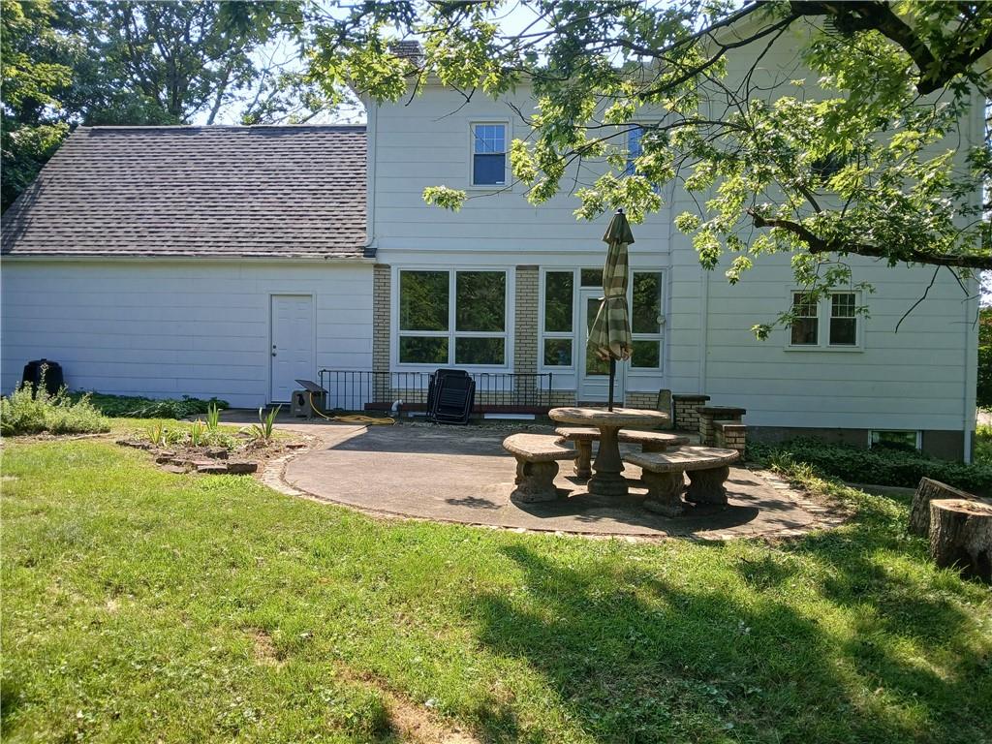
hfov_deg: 67.3
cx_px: 496
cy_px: 372
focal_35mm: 26
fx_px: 745
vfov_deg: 53.1
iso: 20
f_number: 1.8
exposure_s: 1/194
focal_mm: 3.98
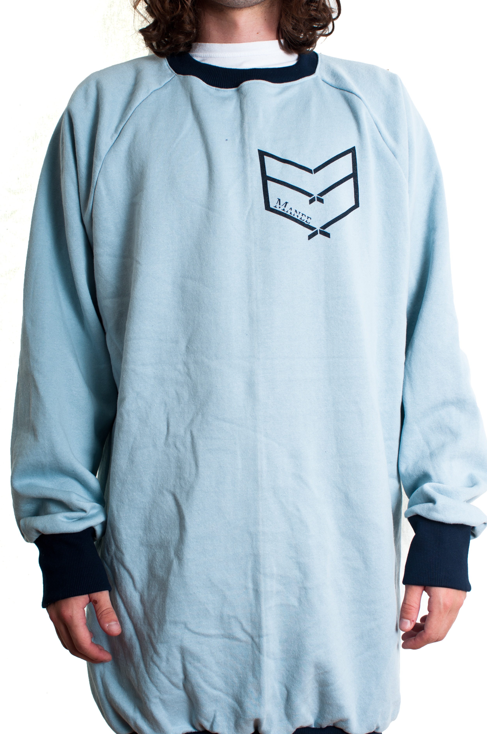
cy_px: 383
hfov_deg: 28.0
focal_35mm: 48
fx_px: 976
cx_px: 234
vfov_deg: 41.1
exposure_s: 1/250
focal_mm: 28
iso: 100
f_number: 5.6
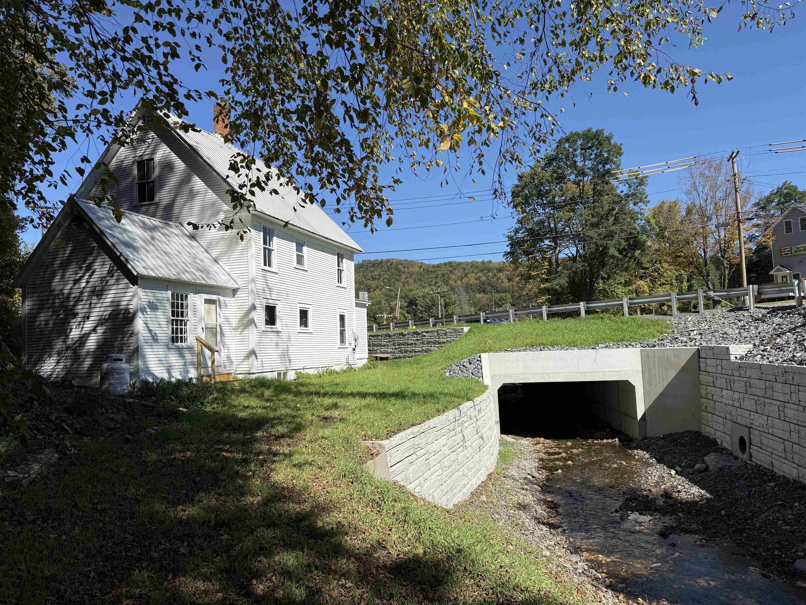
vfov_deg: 56.8
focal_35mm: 24
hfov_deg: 71.6
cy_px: 302
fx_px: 559
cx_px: 403
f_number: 1.78
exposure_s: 1/4673
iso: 80
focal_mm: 6.76
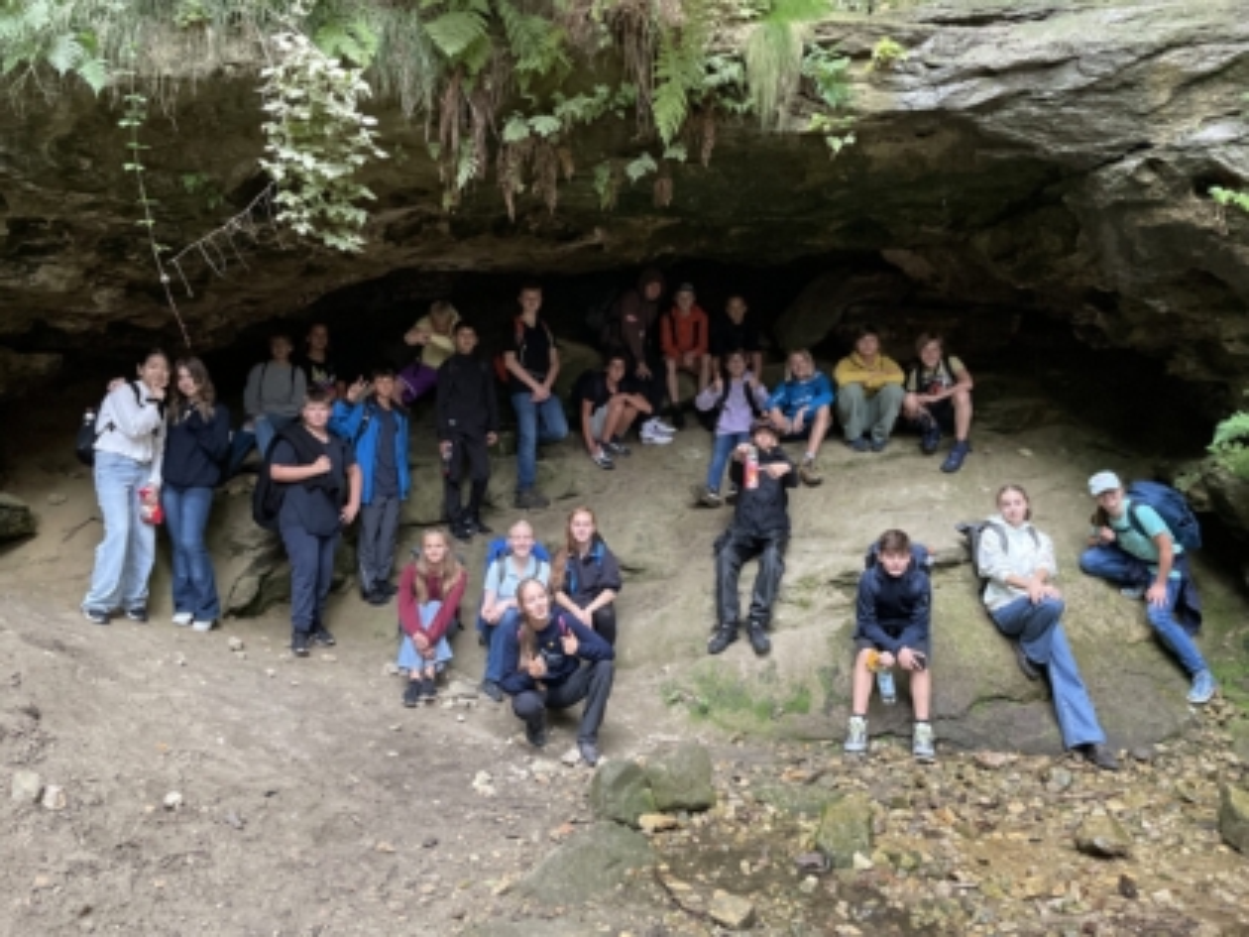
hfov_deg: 67.3
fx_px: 938
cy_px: 468
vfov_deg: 53.1
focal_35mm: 26
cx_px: 624
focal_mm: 4.2
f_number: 1.6
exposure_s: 1/60
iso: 500
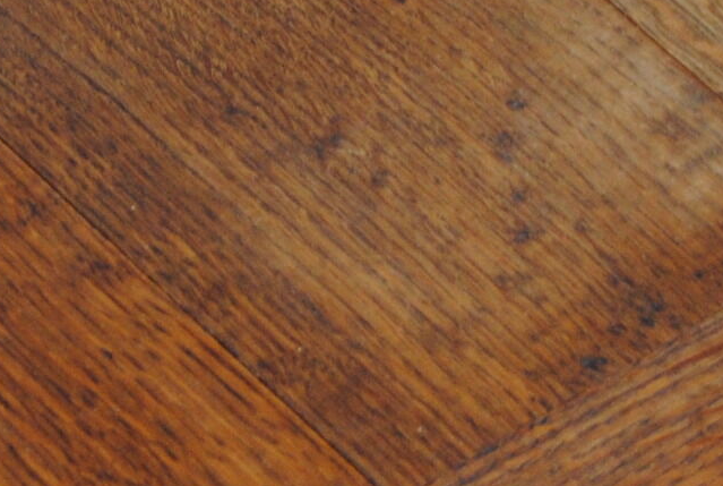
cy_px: 370
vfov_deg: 7.0
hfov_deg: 10.3
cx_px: -114
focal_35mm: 197
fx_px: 3970
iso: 450
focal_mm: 29
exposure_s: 1/30
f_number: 4.5
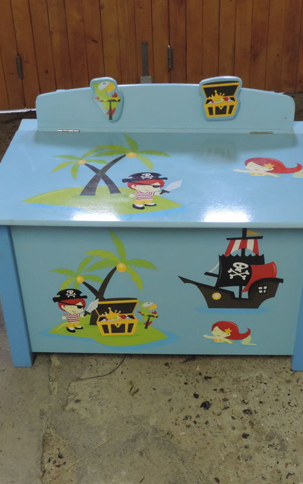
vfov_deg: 40.3
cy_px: 243
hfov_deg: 25.8
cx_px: 174
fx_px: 660
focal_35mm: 50
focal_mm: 6.2
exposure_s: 1/13
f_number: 3.3
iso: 640
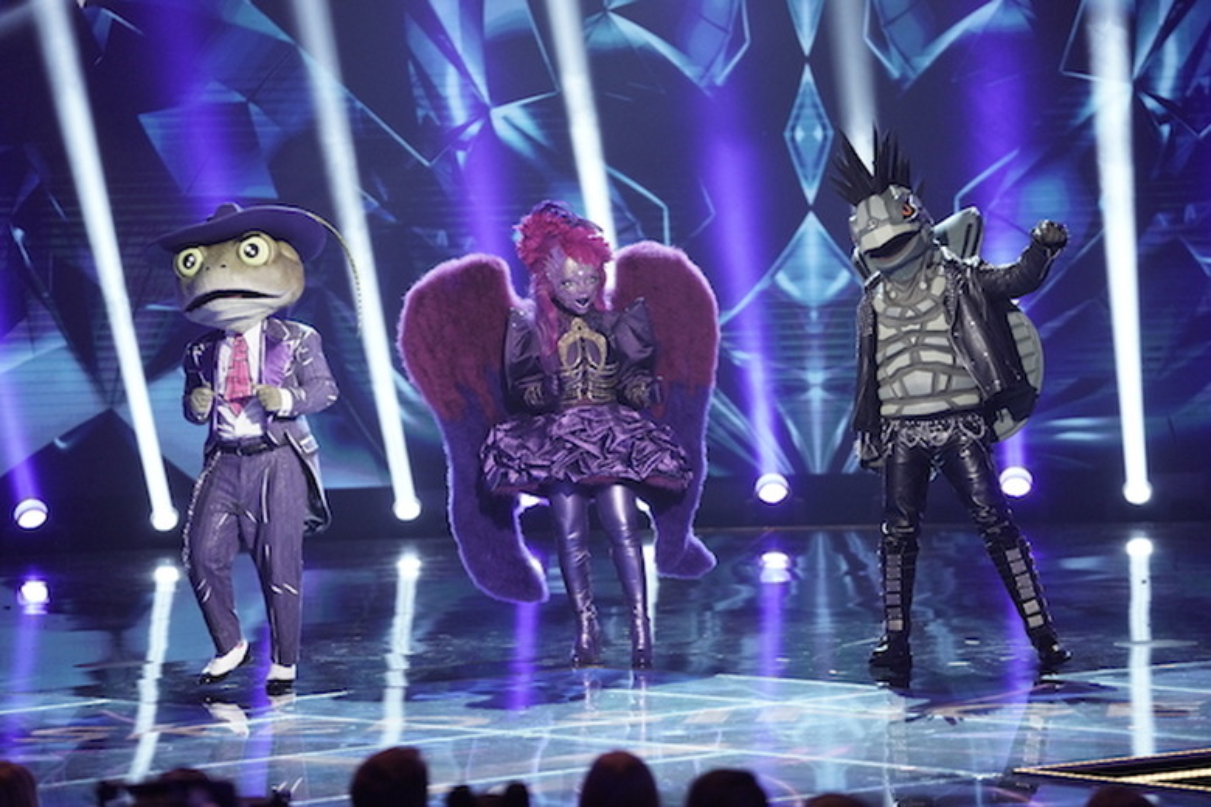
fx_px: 5247
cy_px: 404
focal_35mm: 156
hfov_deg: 13.2
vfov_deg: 8.8
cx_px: 606
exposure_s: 1/320
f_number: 3.2
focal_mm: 156
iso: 5000
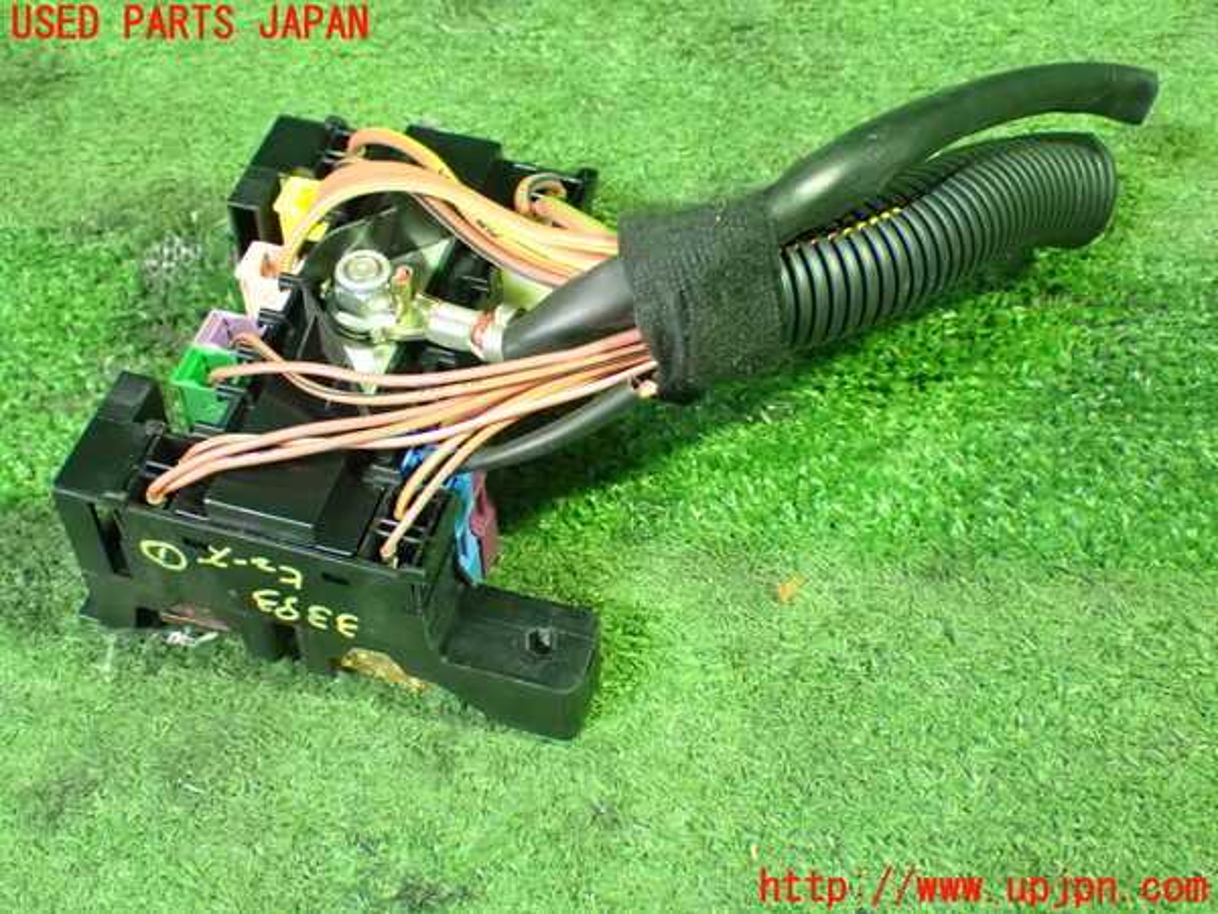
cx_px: 609
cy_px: 457
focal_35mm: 50
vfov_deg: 29.1
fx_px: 1759
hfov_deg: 38.2
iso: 1600
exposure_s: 1/20
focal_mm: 9.01
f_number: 3.2
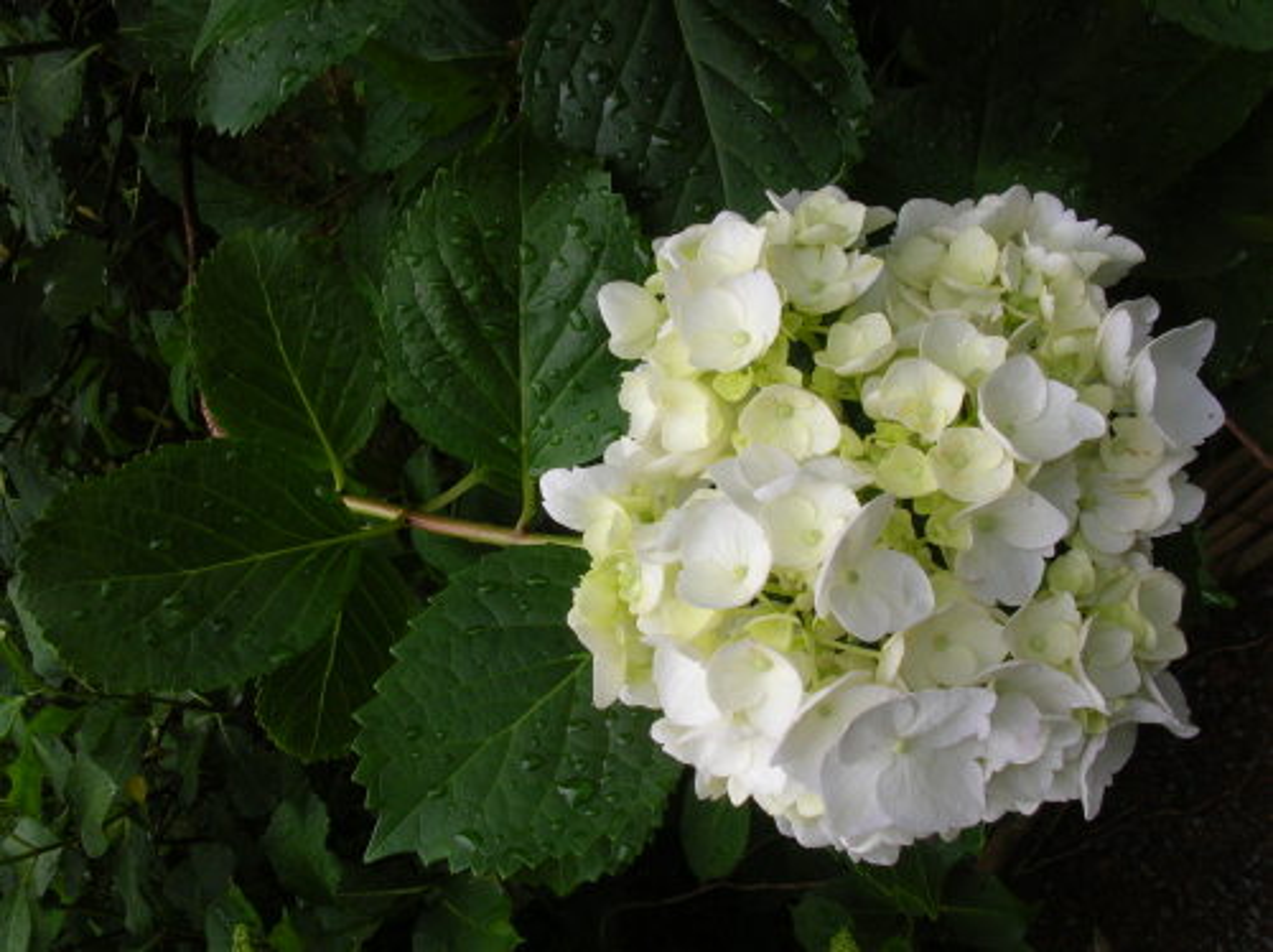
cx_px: 636
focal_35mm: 35
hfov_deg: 52.7
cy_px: 476
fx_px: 1286
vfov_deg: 40.6
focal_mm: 5.8
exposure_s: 1/114
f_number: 5.6
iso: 50
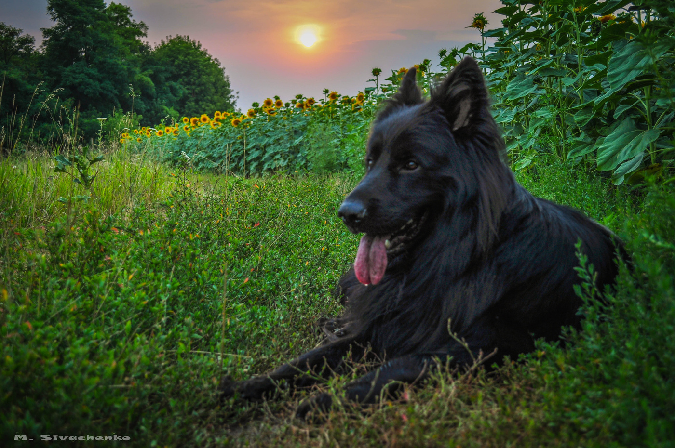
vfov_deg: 28.0
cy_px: 224
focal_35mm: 48
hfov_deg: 41.2
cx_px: 338
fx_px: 899
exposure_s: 1/160
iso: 200
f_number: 4.8
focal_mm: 32
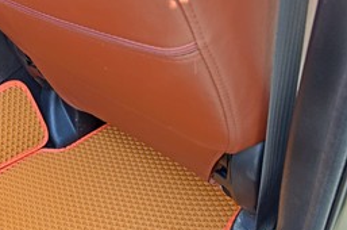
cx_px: 70
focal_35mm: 49
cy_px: 177
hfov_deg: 38.9
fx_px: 471
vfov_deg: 27.0
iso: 400
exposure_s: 1/30
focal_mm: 20
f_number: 9.5
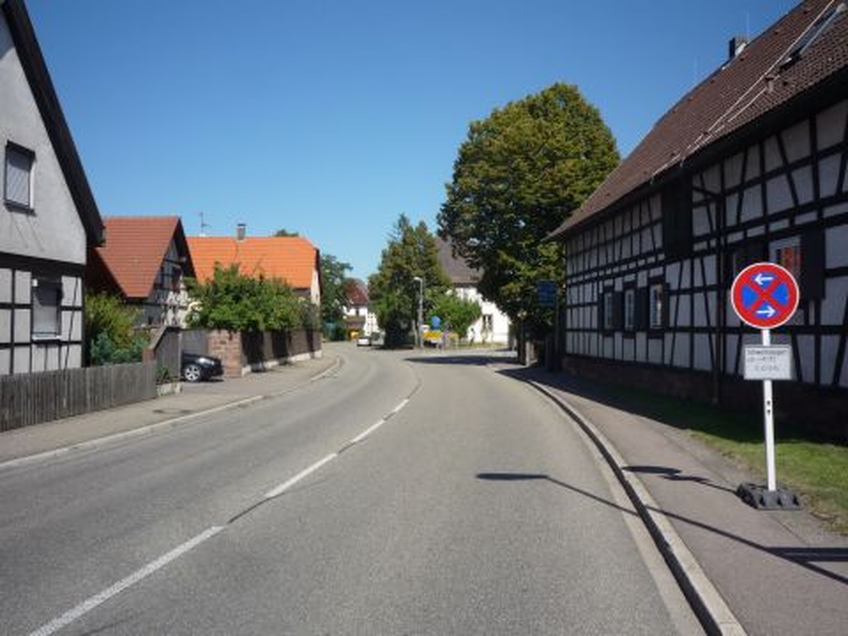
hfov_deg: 56.8
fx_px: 784
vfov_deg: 44.2
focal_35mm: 32
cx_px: 424
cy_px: 318
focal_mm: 5.2
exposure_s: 1/400
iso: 100
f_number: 5.6
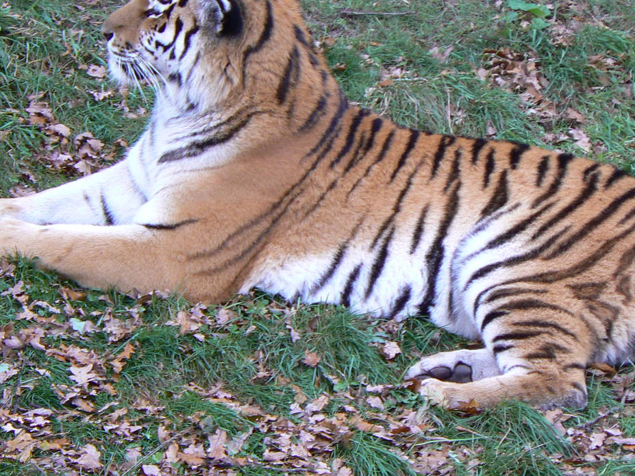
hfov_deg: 4.6
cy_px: 225
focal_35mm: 428
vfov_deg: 3.5
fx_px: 7850
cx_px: 334
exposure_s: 1/30
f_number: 3.3
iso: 80
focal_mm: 41.3
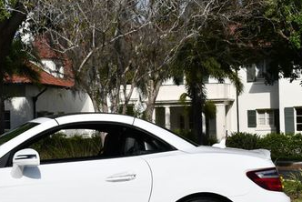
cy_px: 120
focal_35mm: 108
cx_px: 38
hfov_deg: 18.6
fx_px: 907
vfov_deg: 12.7
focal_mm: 28
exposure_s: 1/400
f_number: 10
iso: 100
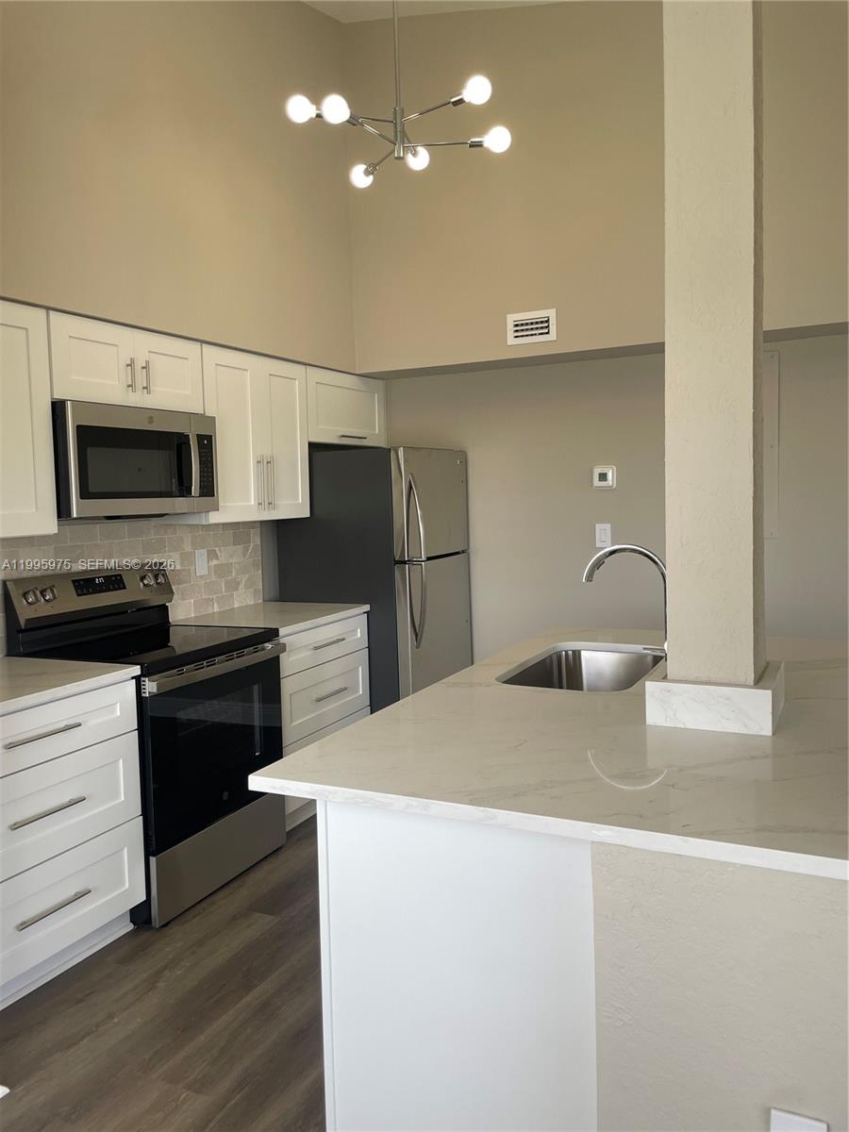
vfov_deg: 67.3
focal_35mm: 26
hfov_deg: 53.1
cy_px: 566
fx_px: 850
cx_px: 424
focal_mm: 4.2
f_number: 1.6
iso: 32
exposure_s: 1/159
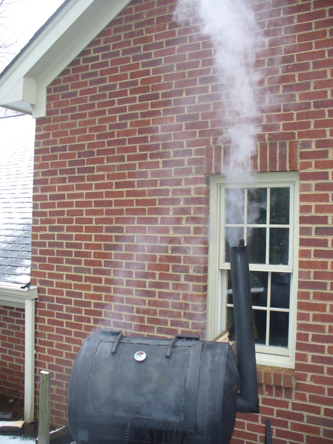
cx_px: 166
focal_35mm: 37
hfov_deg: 38.7
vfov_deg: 50.1
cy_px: 222
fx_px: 475
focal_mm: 6.1
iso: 80
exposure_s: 1/80
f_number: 2.8
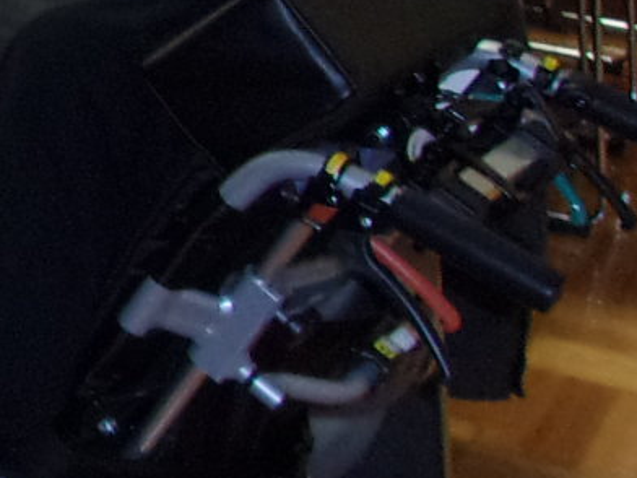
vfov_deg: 10.0
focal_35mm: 141
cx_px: -923
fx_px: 2595
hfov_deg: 11.4
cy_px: -330
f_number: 3
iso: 200
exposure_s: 1/34
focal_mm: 4.9
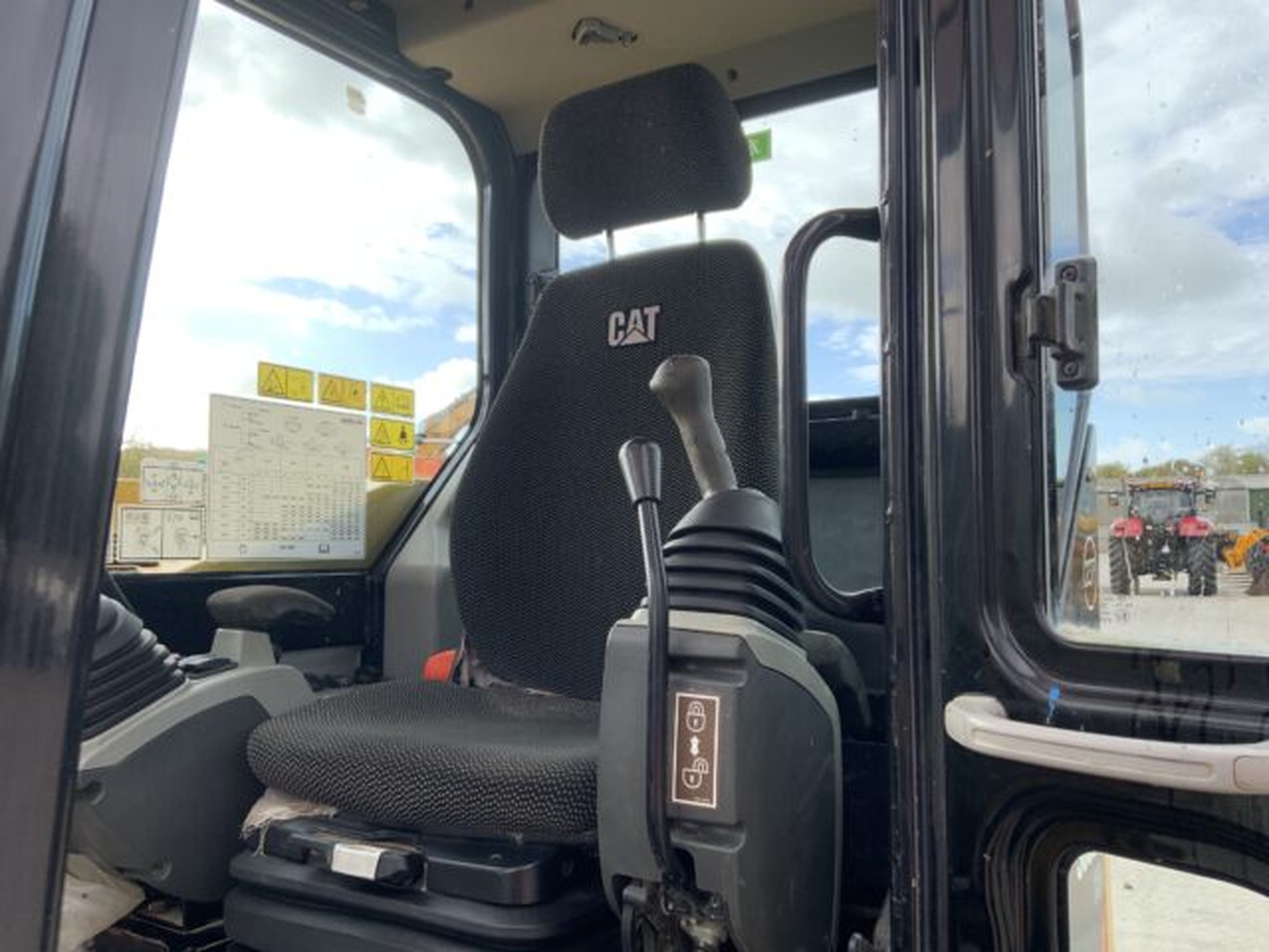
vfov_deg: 48.2
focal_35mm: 29
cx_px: 634
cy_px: 476
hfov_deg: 61.7
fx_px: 1063
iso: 16
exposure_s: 1/245
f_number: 1.8
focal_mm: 3
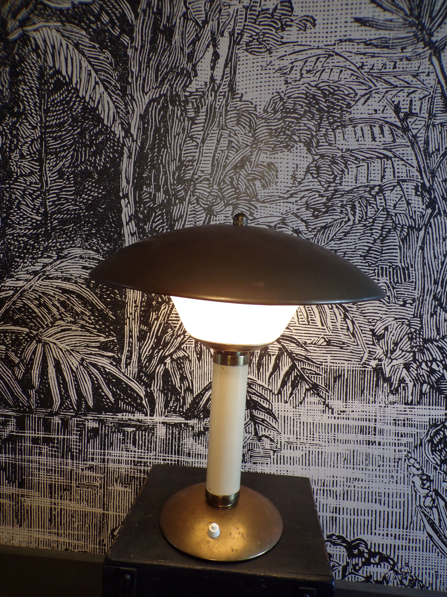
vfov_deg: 71.6
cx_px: 224
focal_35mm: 24
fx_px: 413
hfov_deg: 56.8
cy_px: 298
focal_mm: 4.3
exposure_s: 1/34
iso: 143
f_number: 3
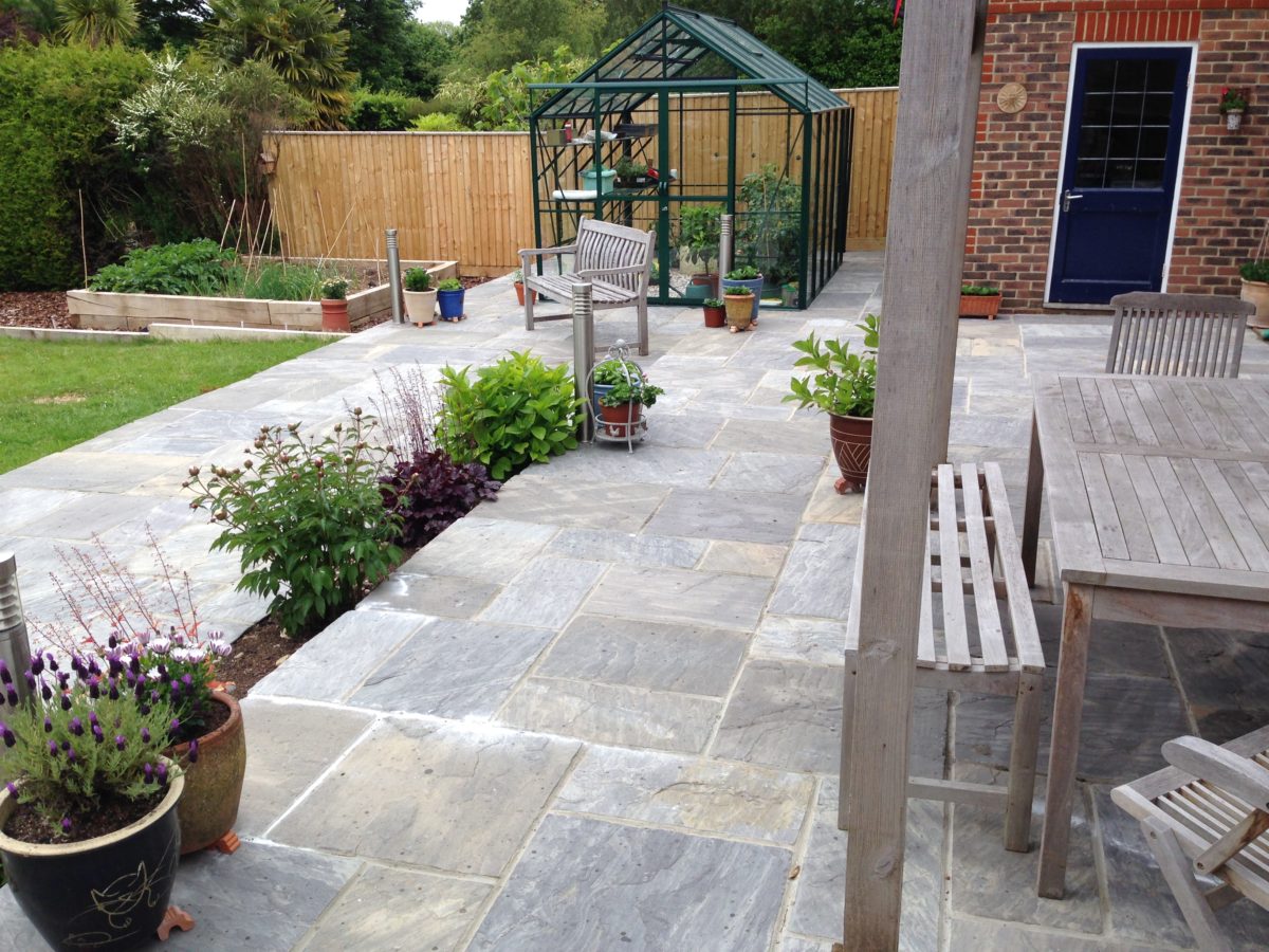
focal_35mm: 33
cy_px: 476
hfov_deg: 55.4
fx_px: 1210
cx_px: 634
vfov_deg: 42.9
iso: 50
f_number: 2.4
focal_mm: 4.12
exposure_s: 1/128
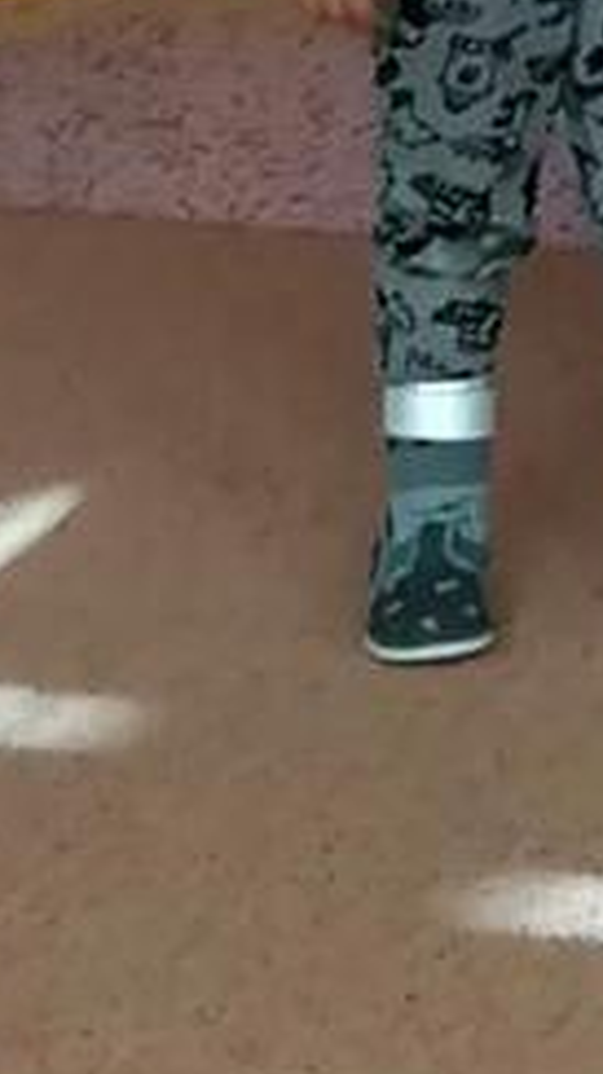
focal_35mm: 251
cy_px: -739
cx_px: 2258
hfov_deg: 4.5
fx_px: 7145
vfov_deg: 8.3
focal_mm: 4.75
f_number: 1.8
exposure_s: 1/60
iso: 100
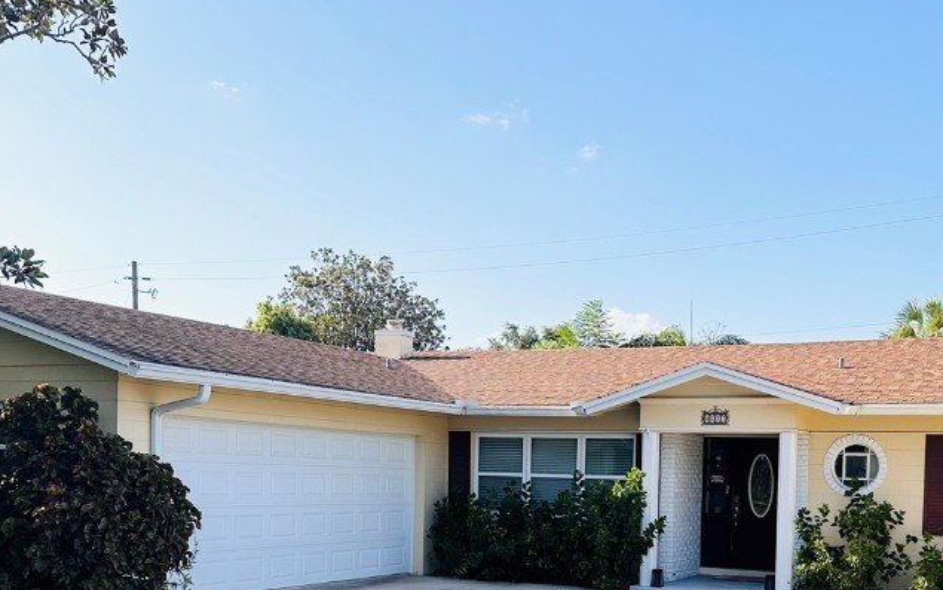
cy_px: 532
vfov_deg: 29.9
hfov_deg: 47.2
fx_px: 1054
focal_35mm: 41
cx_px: 646
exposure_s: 1/3356
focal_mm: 6.86
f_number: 1.78
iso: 80
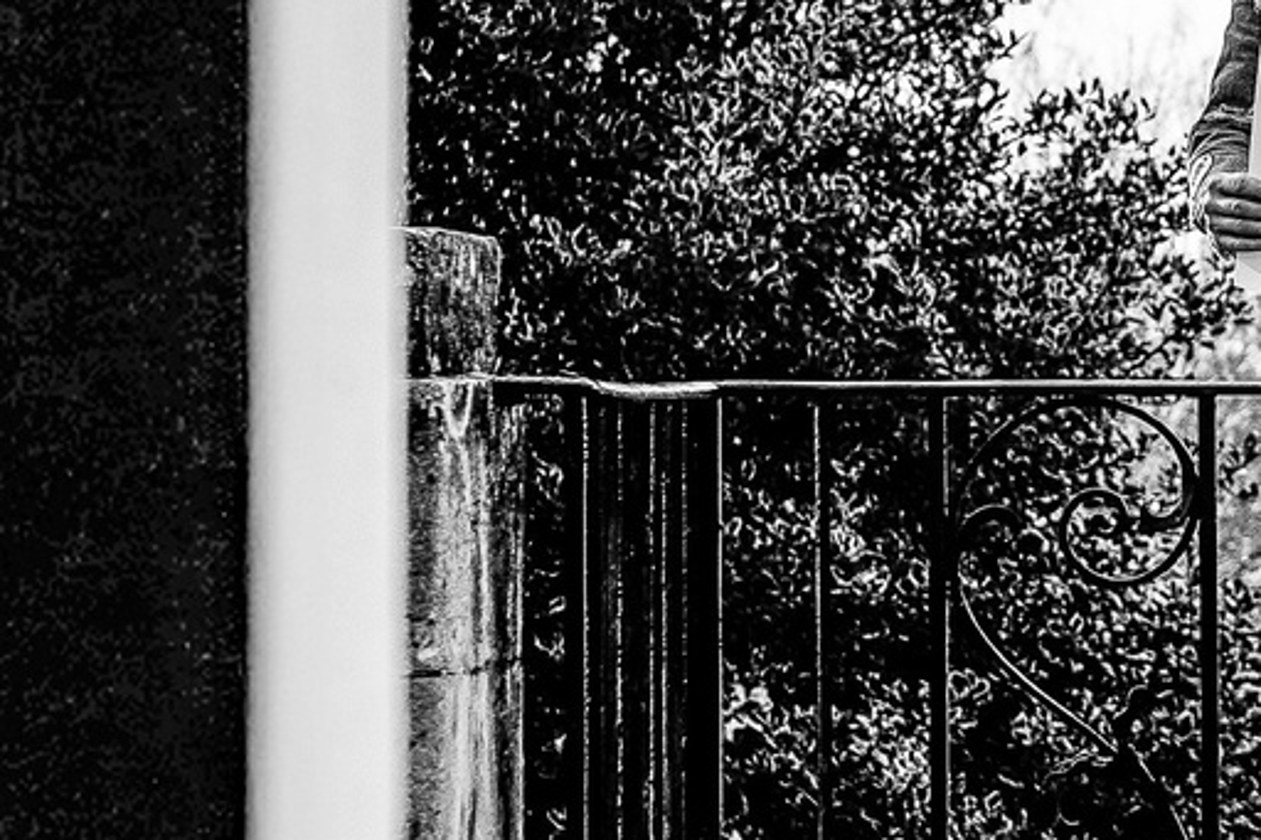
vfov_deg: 7.8
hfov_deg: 11.4
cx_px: 1672
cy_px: 257
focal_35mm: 175
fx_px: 6128
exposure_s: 1/1000
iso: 100
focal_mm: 35
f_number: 2.5
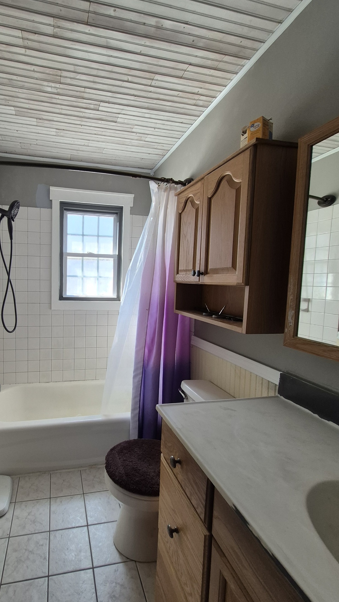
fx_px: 240
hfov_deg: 68.3
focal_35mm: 15
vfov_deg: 103.0
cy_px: 305
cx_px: 109
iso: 64
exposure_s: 1/60
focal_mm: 1.74
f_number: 2.2
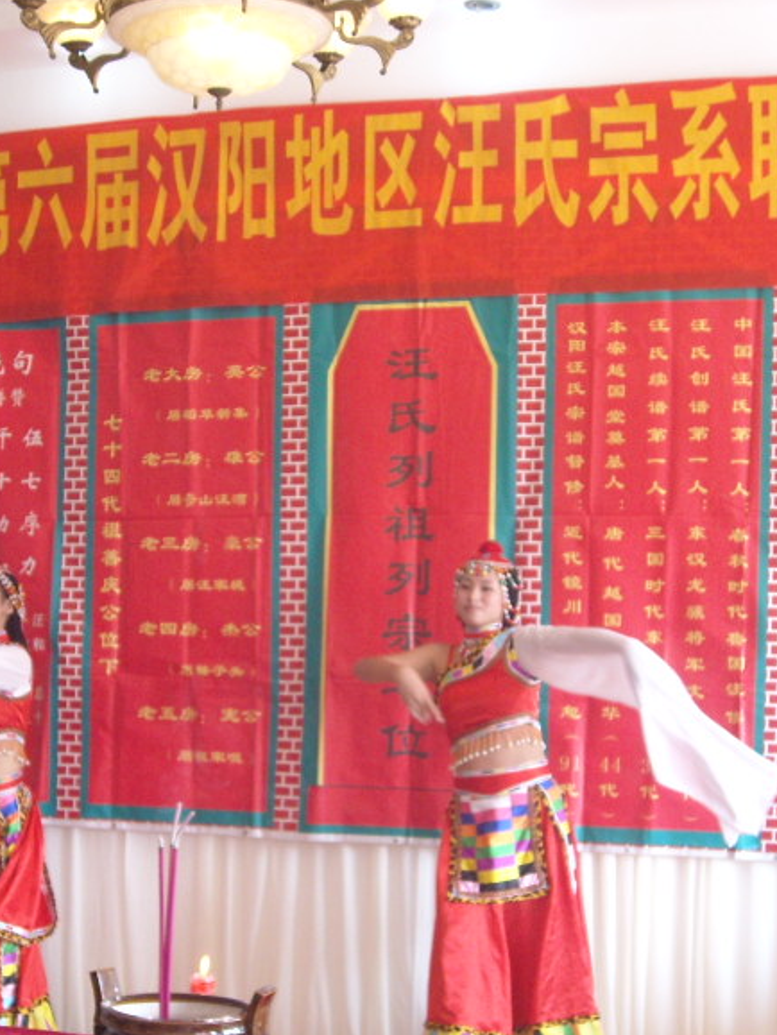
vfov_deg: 31.0
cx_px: 362
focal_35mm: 62
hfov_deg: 23.7
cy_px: 666
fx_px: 1854
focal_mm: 5.7
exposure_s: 1/60
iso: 183
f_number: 2.8
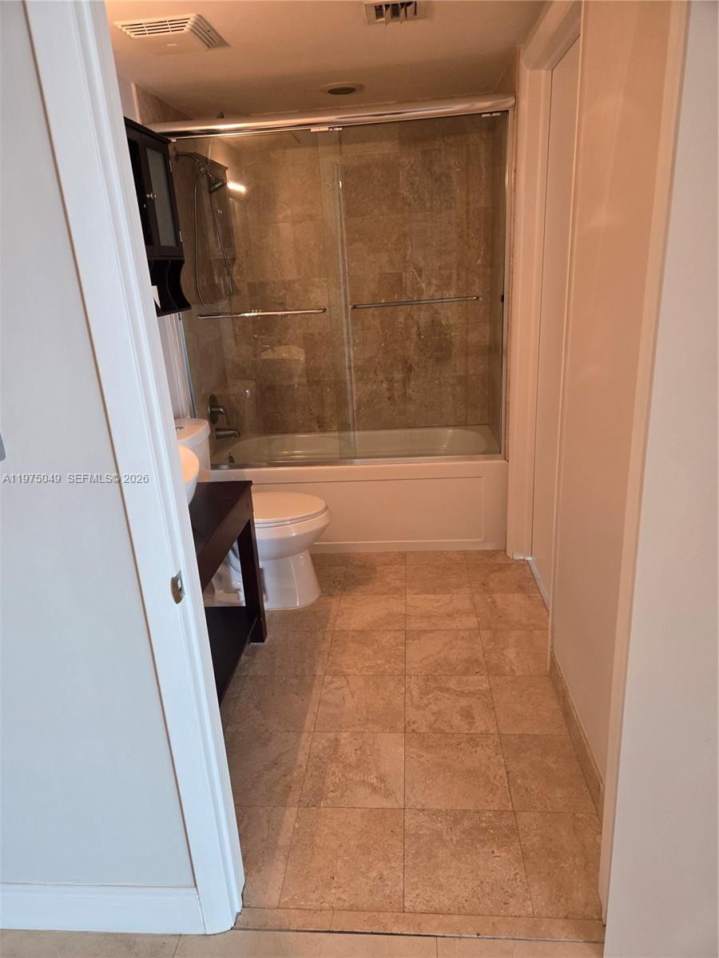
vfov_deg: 73.9
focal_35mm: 23
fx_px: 637
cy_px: 479
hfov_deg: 58.9
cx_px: 360
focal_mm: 5.4
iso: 320
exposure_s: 1/120
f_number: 1.8
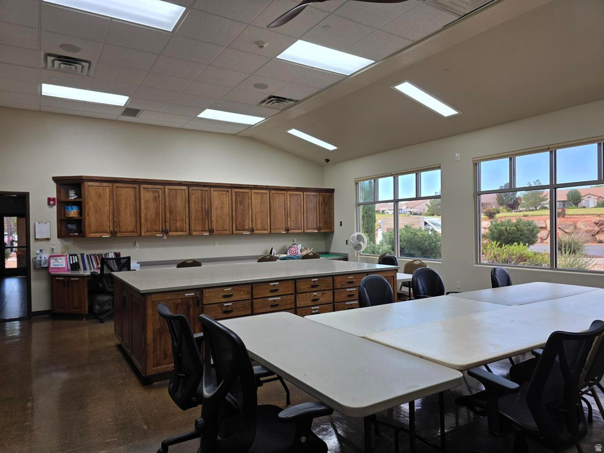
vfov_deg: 58.9
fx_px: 401
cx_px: 302
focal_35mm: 23
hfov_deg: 73.9
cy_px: 226
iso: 64
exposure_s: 1/120
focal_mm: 6.3
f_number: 1.7
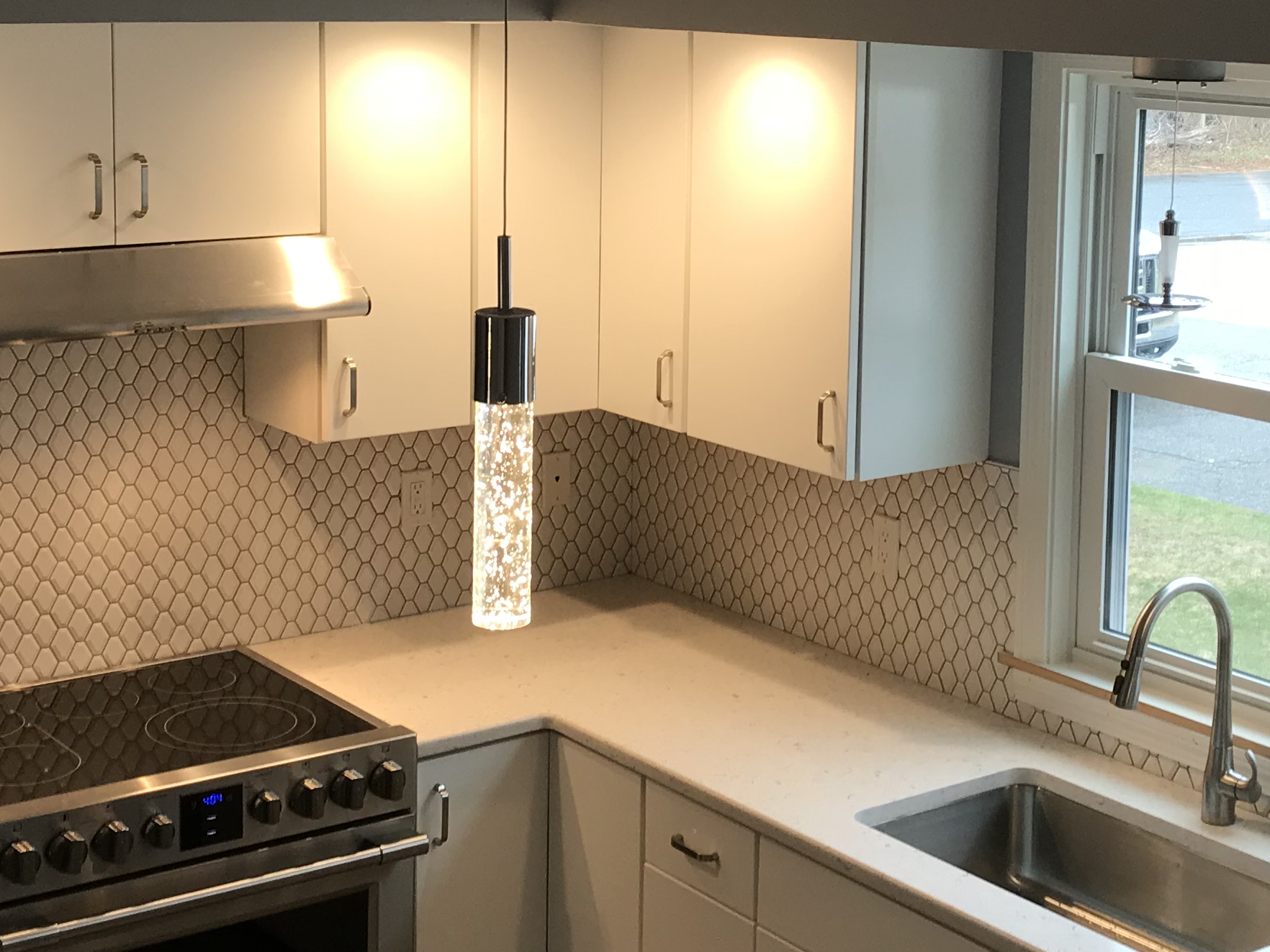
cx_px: 715
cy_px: 332
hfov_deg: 30.2
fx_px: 2348
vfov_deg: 22.9
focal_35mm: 64
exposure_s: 1/60
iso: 25
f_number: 1.8
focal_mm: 3.99
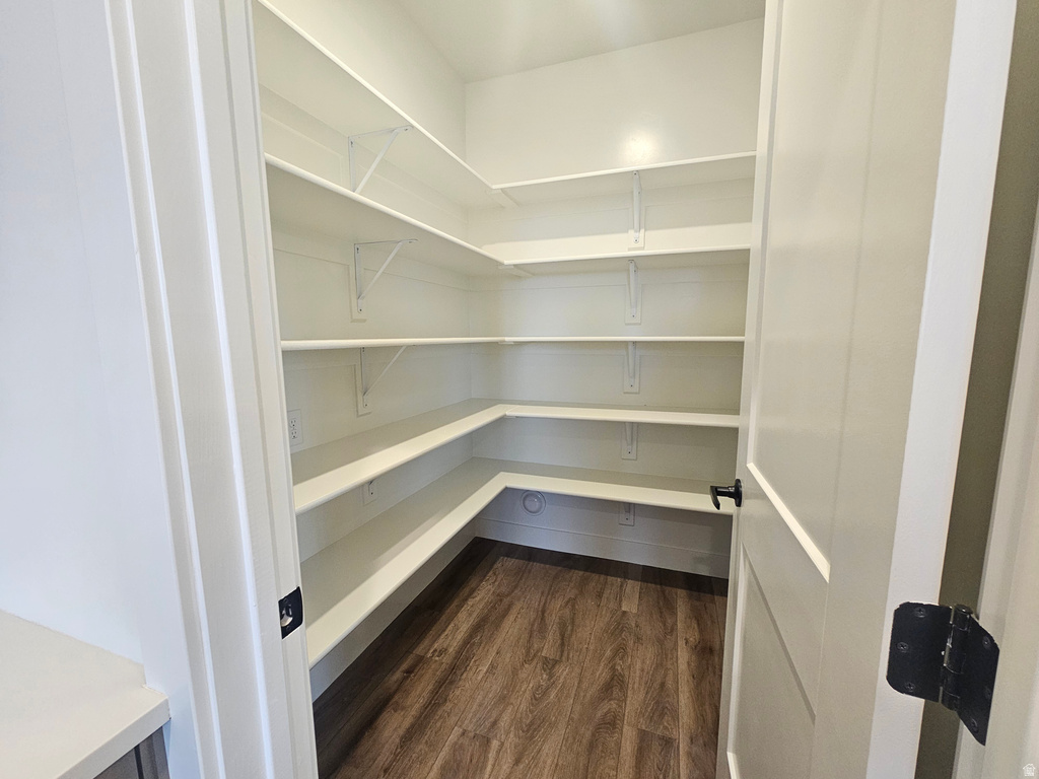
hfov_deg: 106.2
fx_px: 390
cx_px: 520
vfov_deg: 89.9
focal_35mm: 13
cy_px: 390
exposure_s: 1/60
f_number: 2.2
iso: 320
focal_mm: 2.2
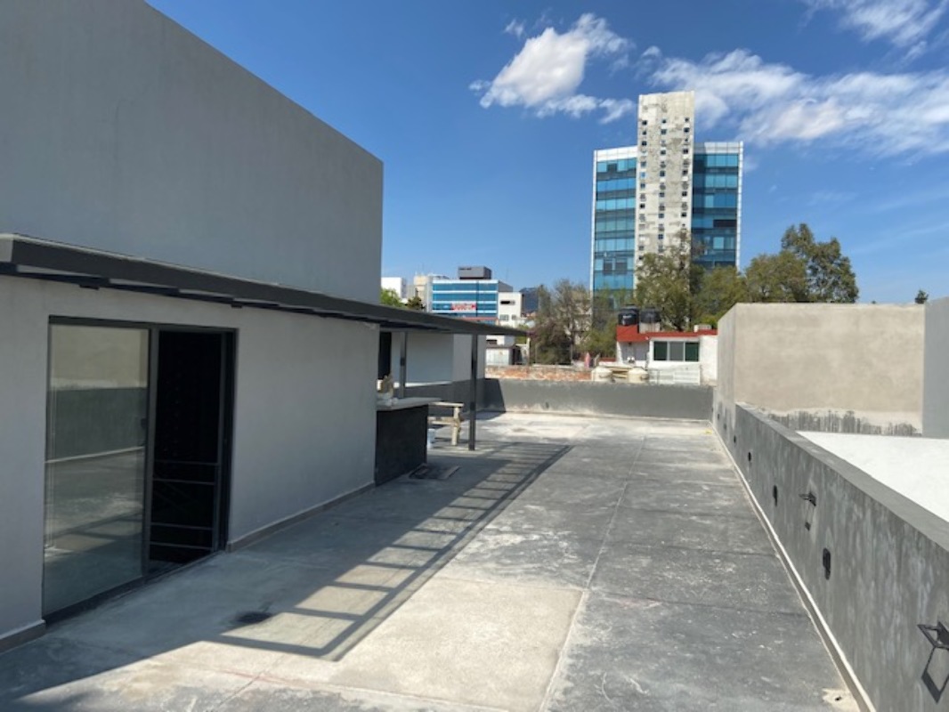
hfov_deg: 67.3
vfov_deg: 53.1
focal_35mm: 26
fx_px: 713
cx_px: 474
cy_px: 356
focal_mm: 4.25
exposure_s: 1/2967
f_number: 1.8
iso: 32
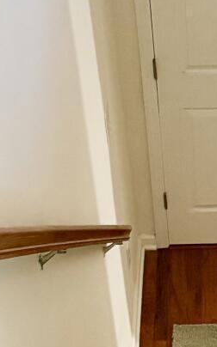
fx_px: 1194
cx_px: 260
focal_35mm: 126
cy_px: 387
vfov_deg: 16.1
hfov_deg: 10.2
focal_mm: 6.76
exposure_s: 1/60
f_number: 1.78
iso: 640
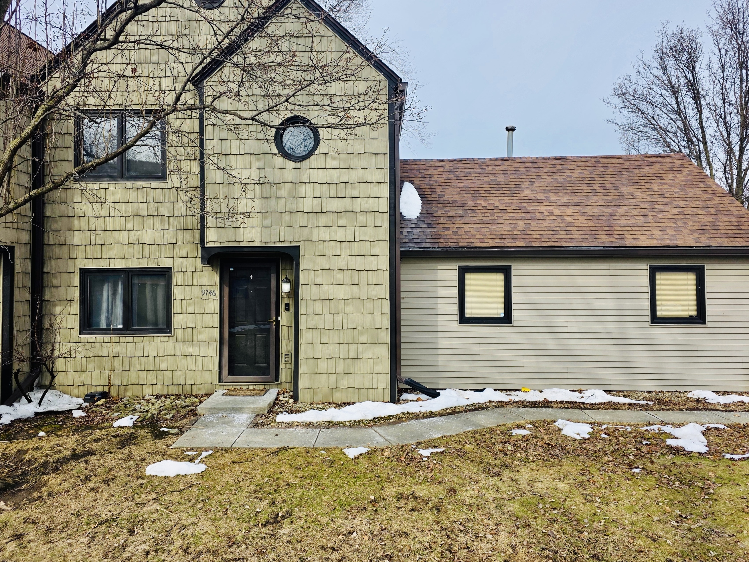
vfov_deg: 51.3
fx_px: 584
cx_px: 366
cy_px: 259
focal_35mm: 27
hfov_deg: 65.3
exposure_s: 1/4237
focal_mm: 6.3
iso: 80
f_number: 1.7
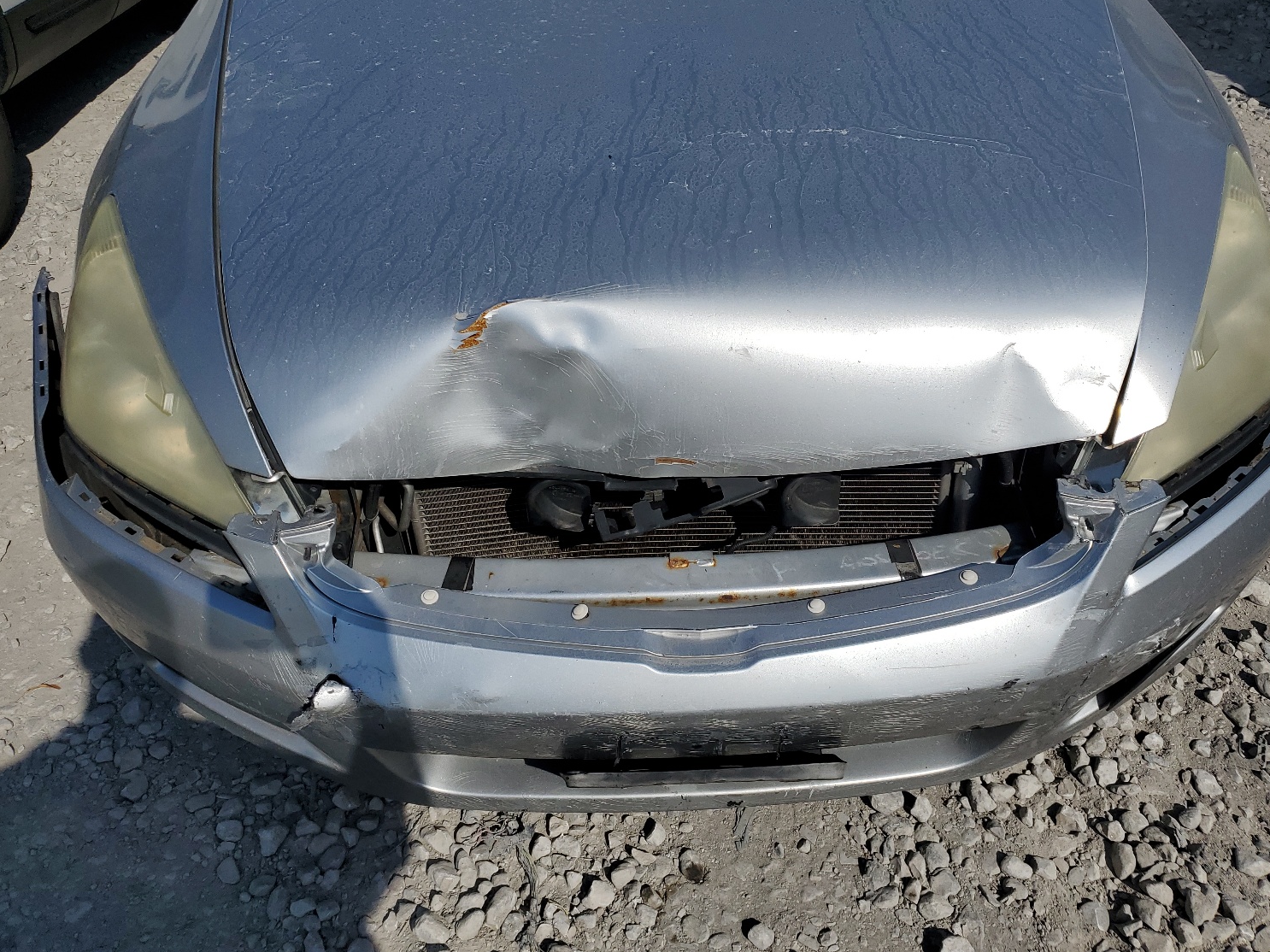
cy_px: 450
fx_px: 1027
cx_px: 680
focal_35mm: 28
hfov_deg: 63.4
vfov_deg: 49.7
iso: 52
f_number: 1.5
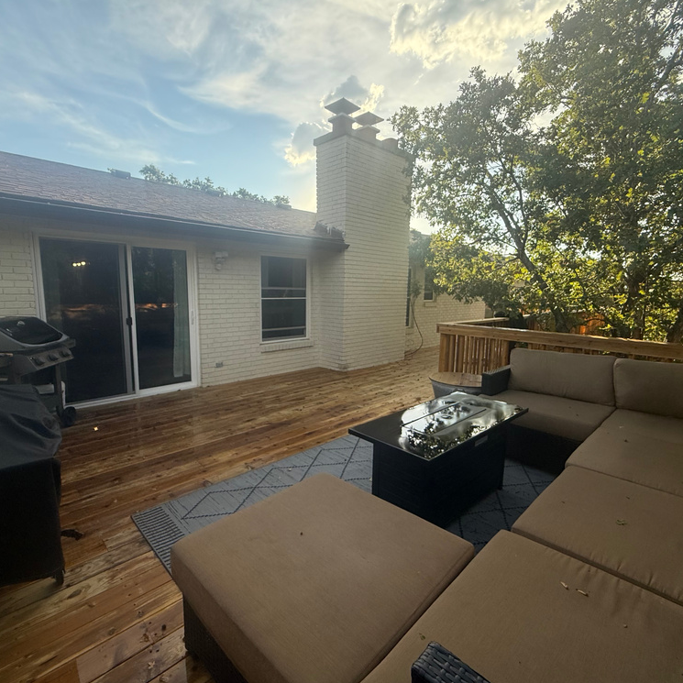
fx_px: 379
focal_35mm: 17
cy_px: 340
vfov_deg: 84.0
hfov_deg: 83.9
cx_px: 331
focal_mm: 2.22
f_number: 2.2
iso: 64
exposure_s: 1/799
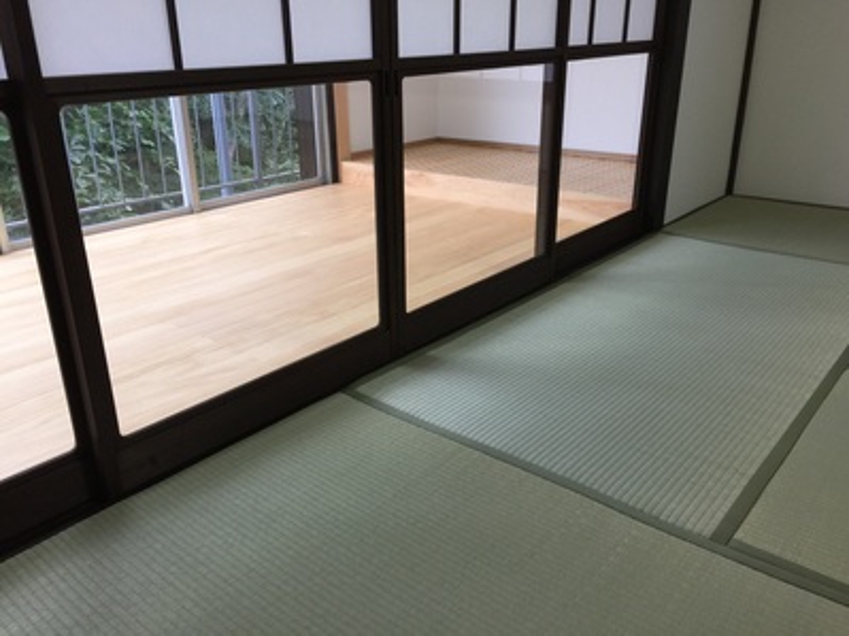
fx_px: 711
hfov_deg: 61.7
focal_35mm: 29
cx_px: 424
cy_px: 318
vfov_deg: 48.2
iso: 40
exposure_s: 1/30
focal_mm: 4.15
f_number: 2.2
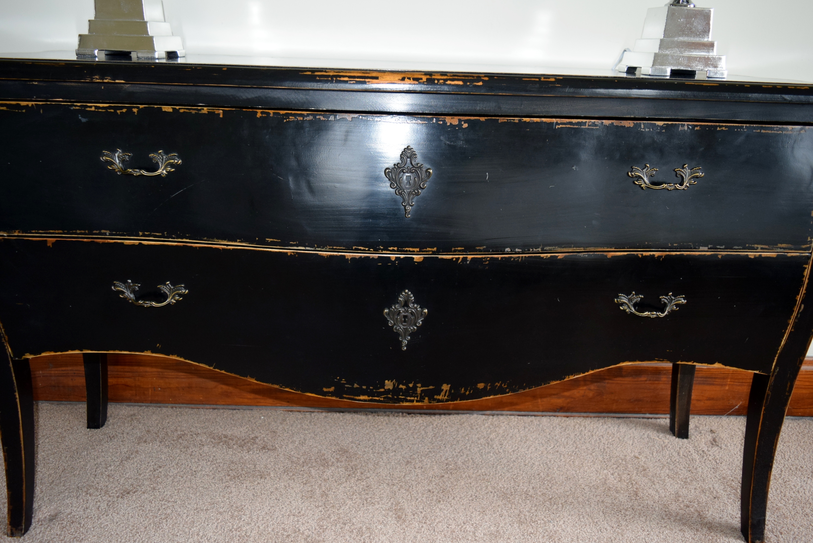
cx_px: 406
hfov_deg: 61.9
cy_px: 272
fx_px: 678
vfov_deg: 43.7
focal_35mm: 30
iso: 800
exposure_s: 1/60
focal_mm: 20
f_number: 4
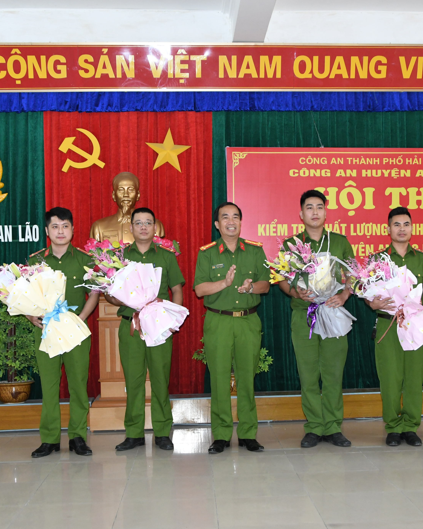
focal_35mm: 51
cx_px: 239
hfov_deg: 29.7
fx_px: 798
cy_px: 264
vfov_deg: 36.7
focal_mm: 24
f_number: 5
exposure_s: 1/200
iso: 1600
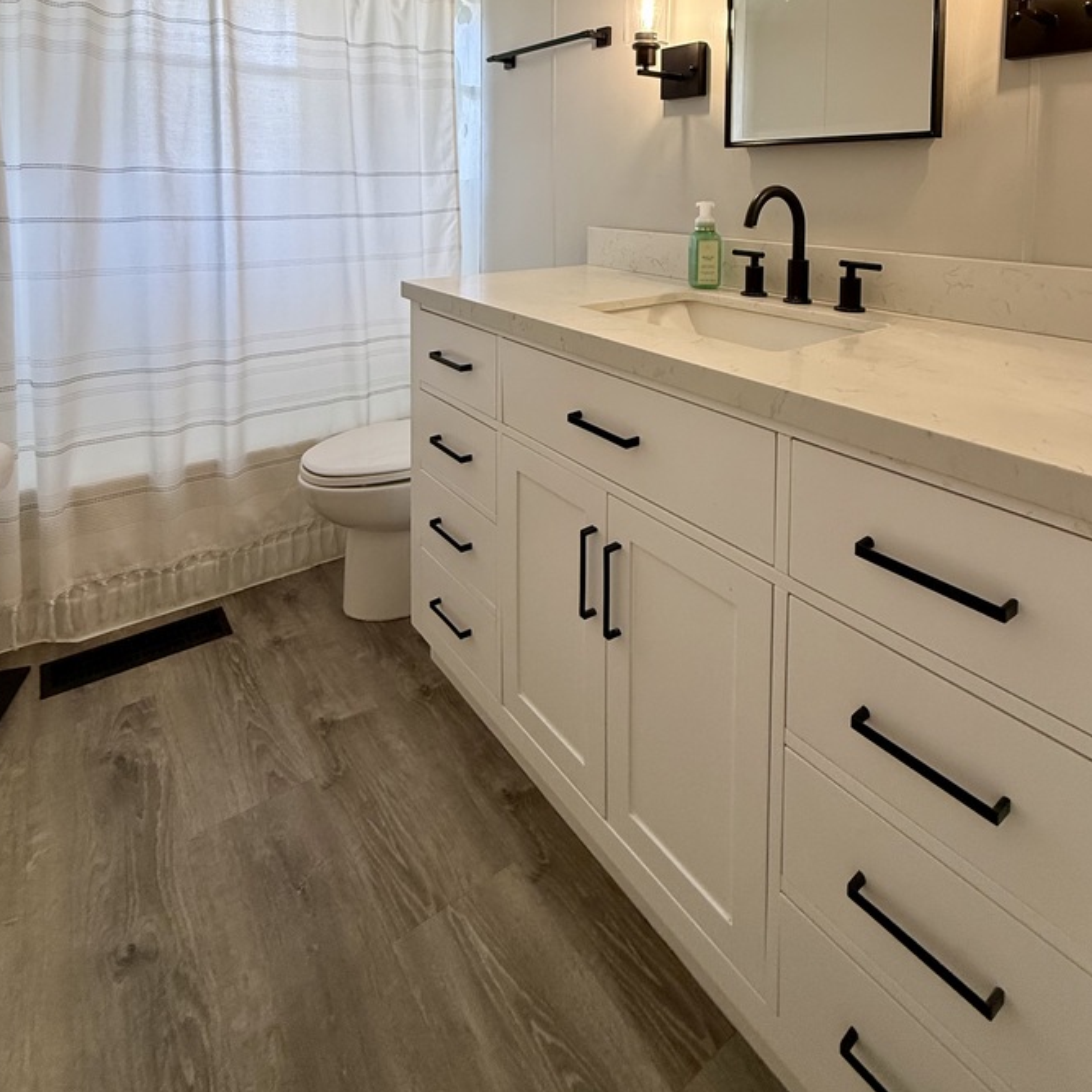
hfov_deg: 74.8
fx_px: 714
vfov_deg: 68.1
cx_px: 559
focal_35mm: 20
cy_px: 226
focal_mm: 2.22
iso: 200
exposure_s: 1/120
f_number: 2.2
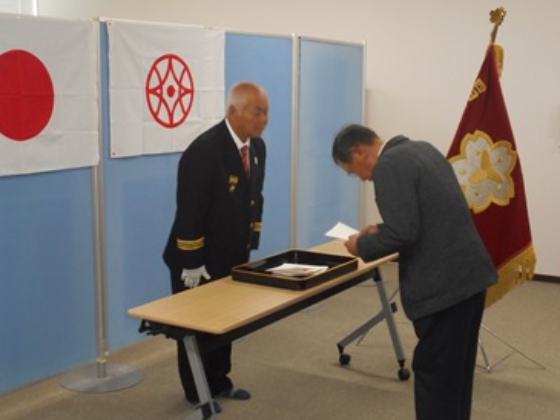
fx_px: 874
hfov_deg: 35.5
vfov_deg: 27.0
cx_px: 264
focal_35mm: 54
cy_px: 215
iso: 360
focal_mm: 7.9
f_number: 4.7
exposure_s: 1/30
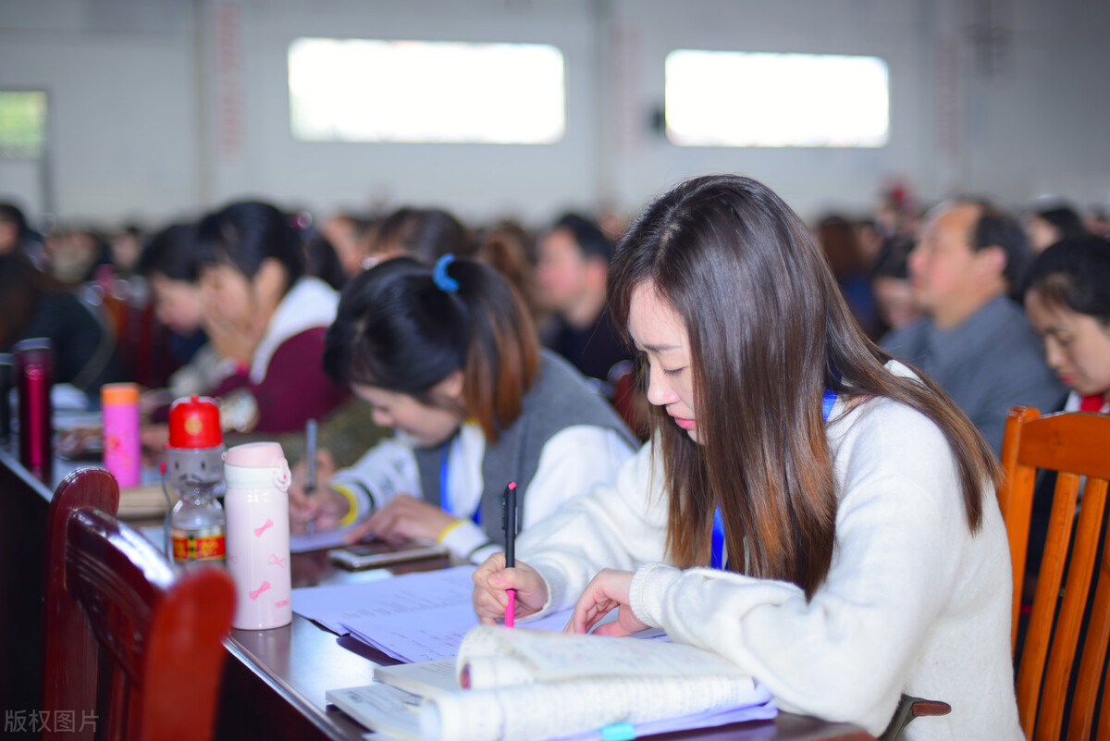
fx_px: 1542
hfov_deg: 39.6
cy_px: 370
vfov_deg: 27.0
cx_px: 555
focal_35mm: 50
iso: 100
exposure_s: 1/160
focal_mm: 50
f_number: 1.6
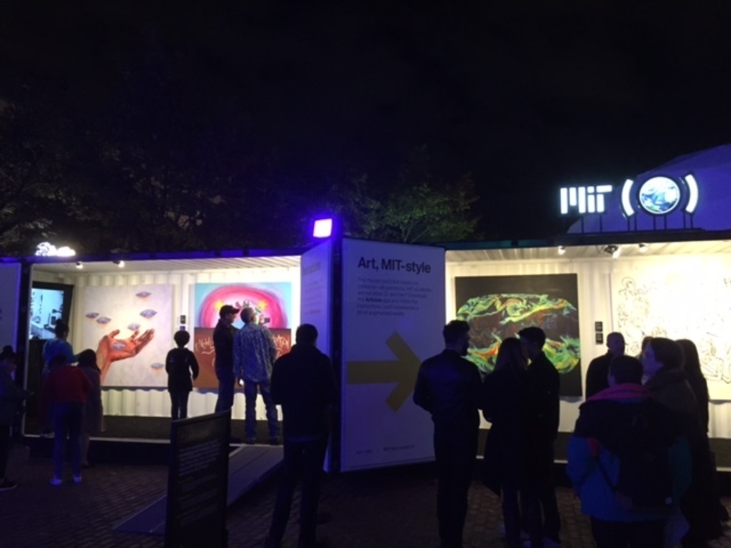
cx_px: 366
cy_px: 274
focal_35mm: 29
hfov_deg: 61.7
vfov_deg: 48.2
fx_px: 612
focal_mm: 4.15
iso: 250
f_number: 2.2
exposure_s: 1/17
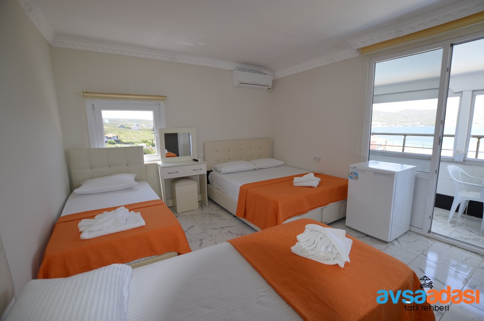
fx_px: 201
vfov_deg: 77.1
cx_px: 242
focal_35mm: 15
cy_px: 160
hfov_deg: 100.5
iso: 180
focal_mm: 10
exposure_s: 1/200
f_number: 3.5
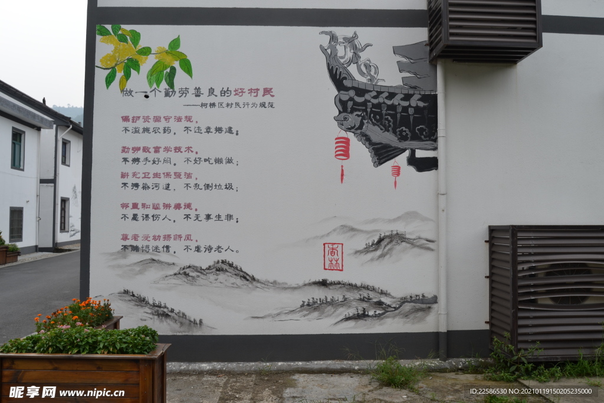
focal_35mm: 33
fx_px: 554
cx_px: 302
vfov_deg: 40.0
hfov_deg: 57.2
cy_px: 202
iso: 100
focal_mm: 22
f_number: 7.1
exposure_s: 1/200
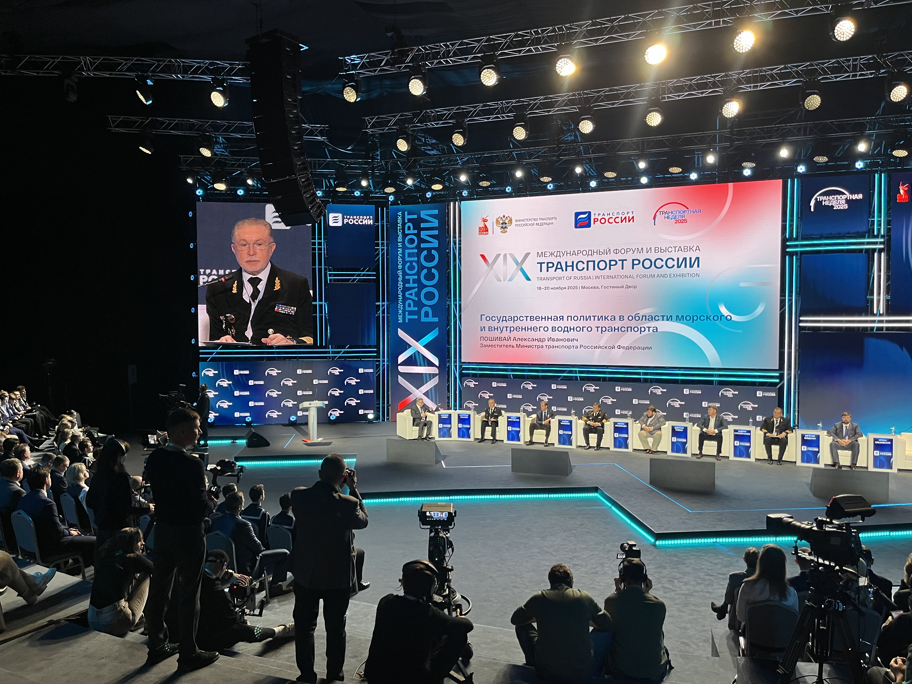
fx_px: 685
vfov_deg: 53.1
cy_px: 342
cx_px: 456
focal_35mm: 26
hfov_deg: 67.3
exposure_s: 1/55
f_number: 1.6
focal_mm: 5.1
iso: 160
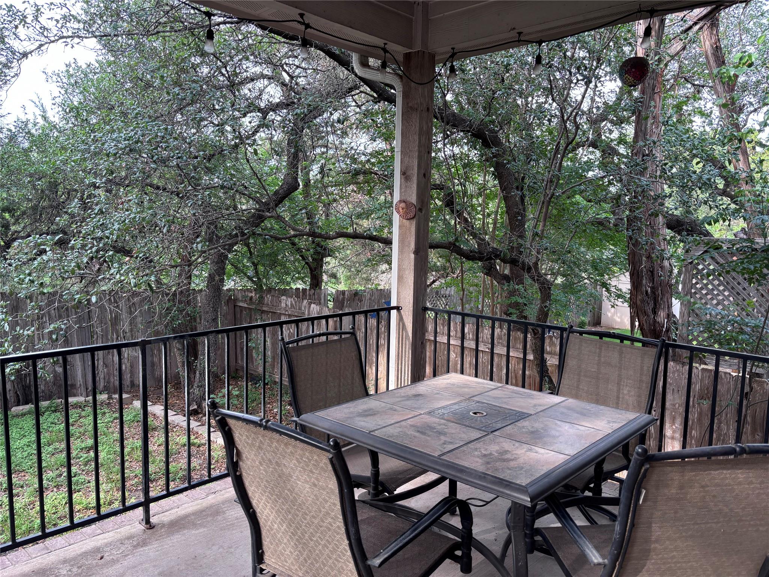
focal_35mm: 26
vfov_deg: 53.1
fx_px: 578
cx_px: 384
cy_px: 288
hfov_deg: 67.3
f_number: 1.6
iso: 80
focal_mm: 5.96
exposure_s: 1/121
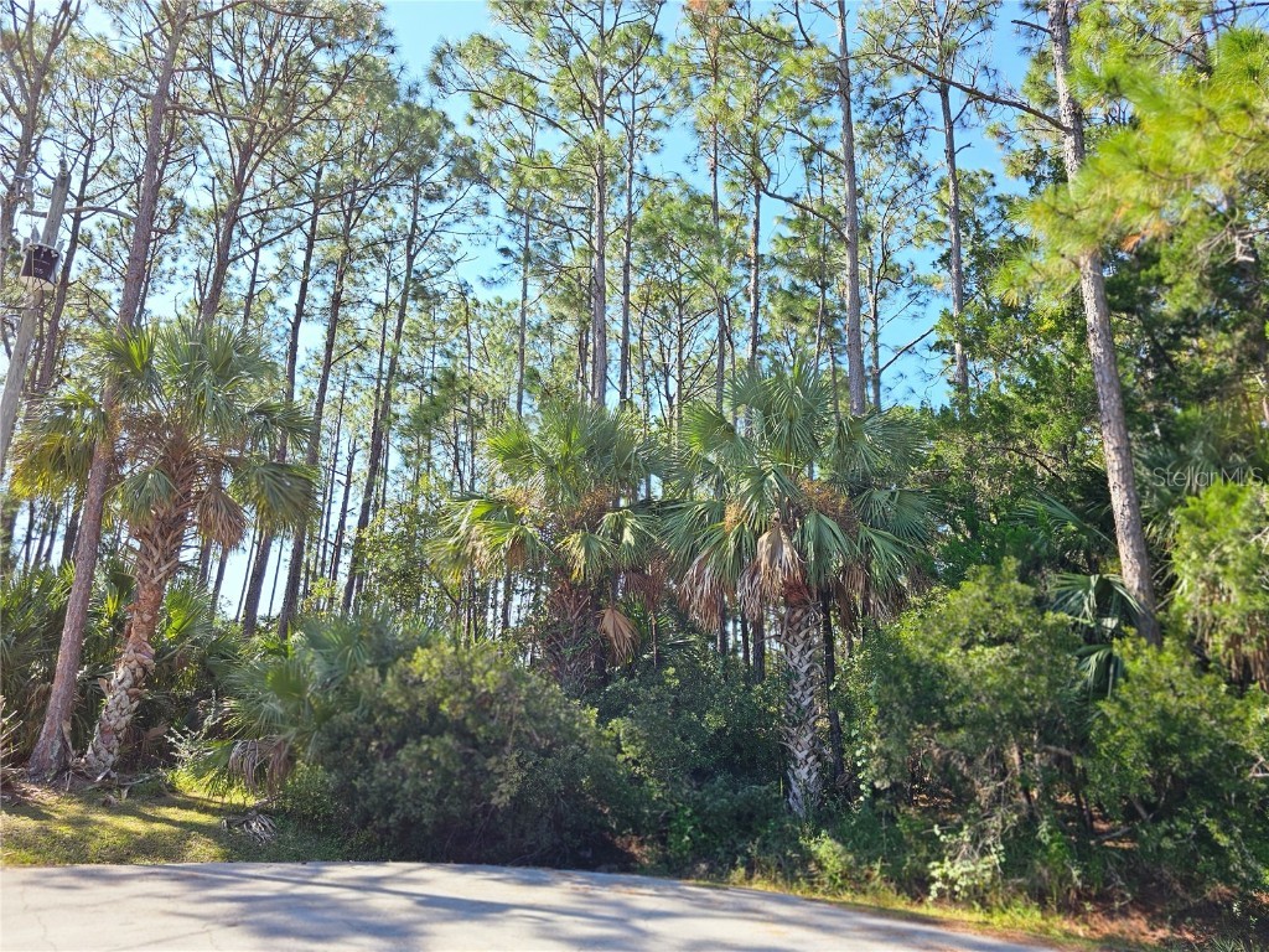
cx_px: 634
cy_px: 476
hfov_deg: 73.9
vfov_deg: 58.9
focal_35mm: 23
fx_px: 843
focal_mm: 6.3
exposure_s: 1/206
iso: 10
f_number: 1.7
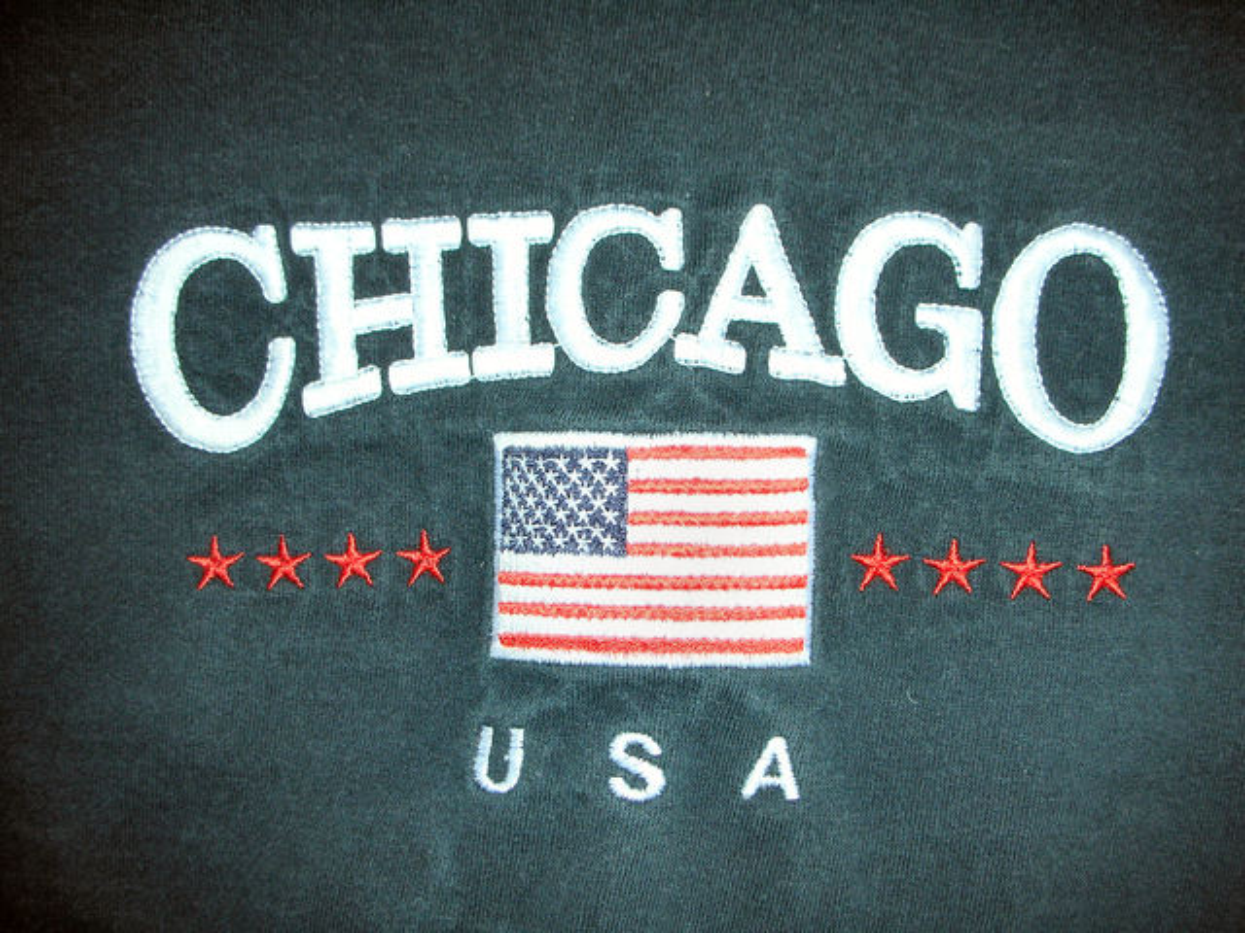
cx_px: 622
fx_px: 1259
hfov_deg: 52.6
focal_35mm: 35
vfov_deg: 40.7
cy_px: 466
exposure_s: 1/60.1
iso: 50
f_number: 3
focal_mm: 5.8
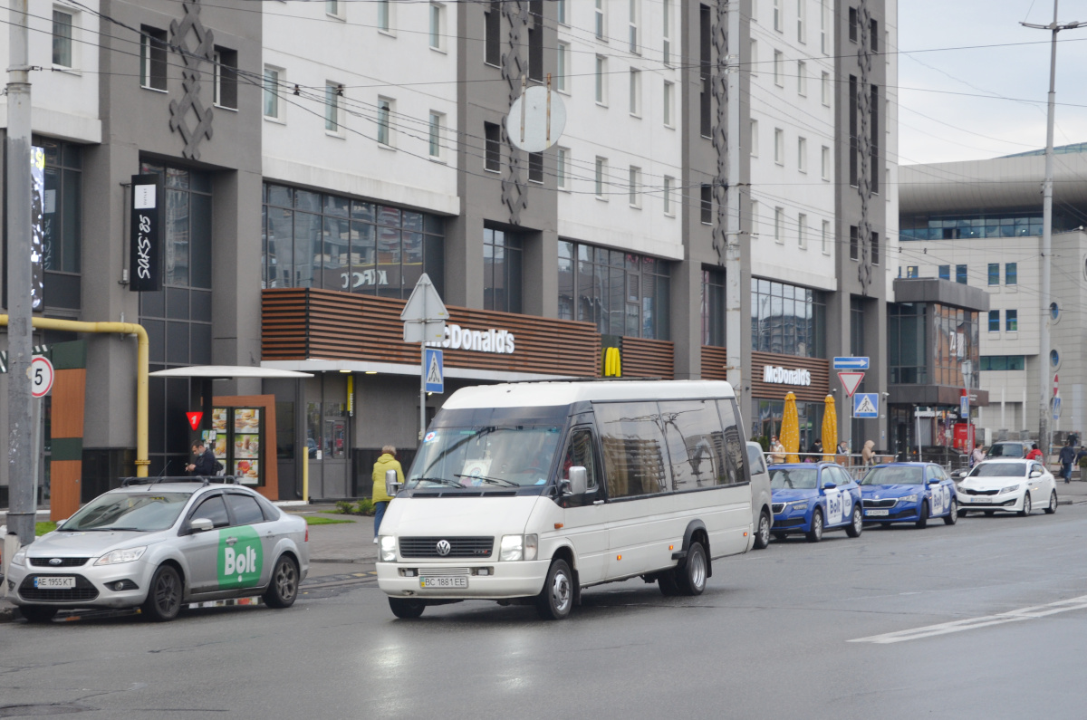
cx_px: 544
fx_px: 2170
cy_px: 360
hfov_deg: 28.1
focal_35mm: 72
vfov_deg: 18.8
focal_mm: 48
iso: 360
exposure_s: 1/125
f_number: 5.6
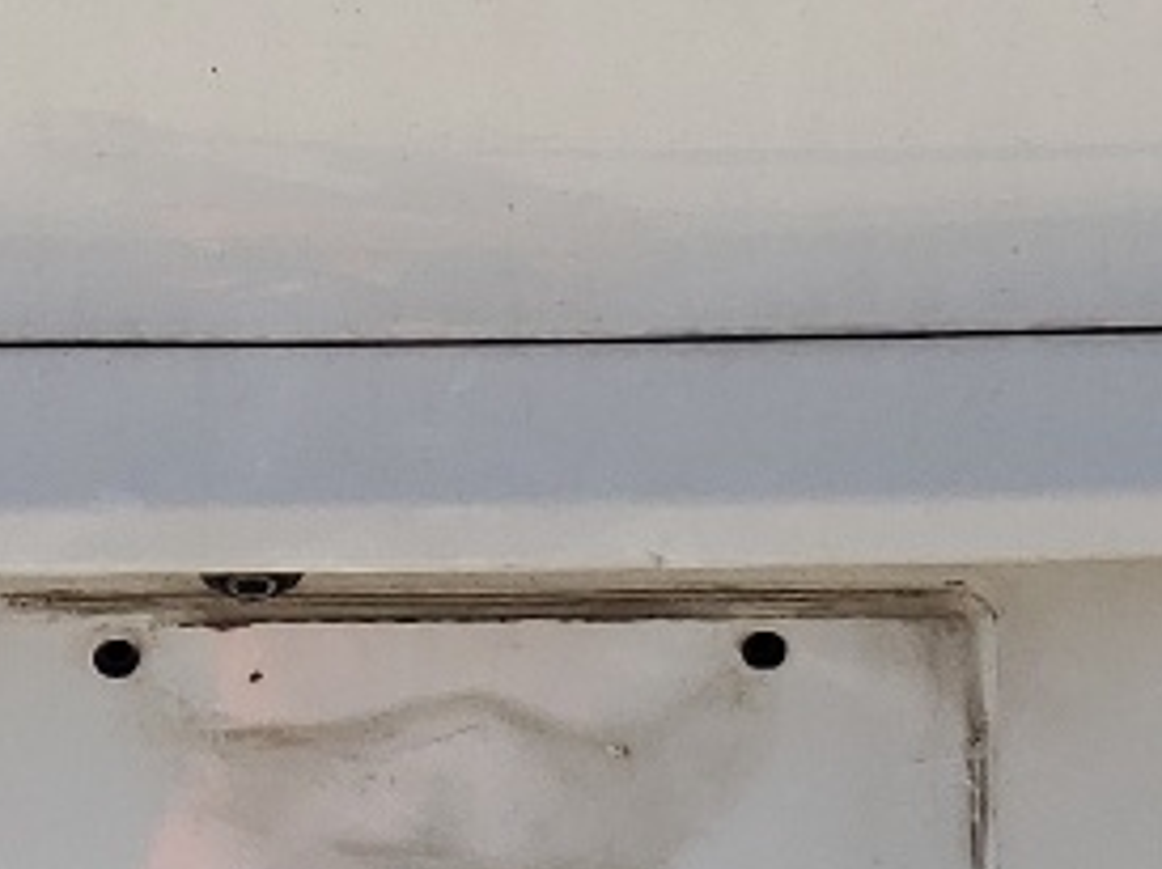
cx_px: 433
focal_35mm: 152
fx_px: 5098
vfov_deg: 9.7
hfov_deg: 13.0
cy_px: -8
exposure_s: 1/5000
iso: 50
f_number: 1.5
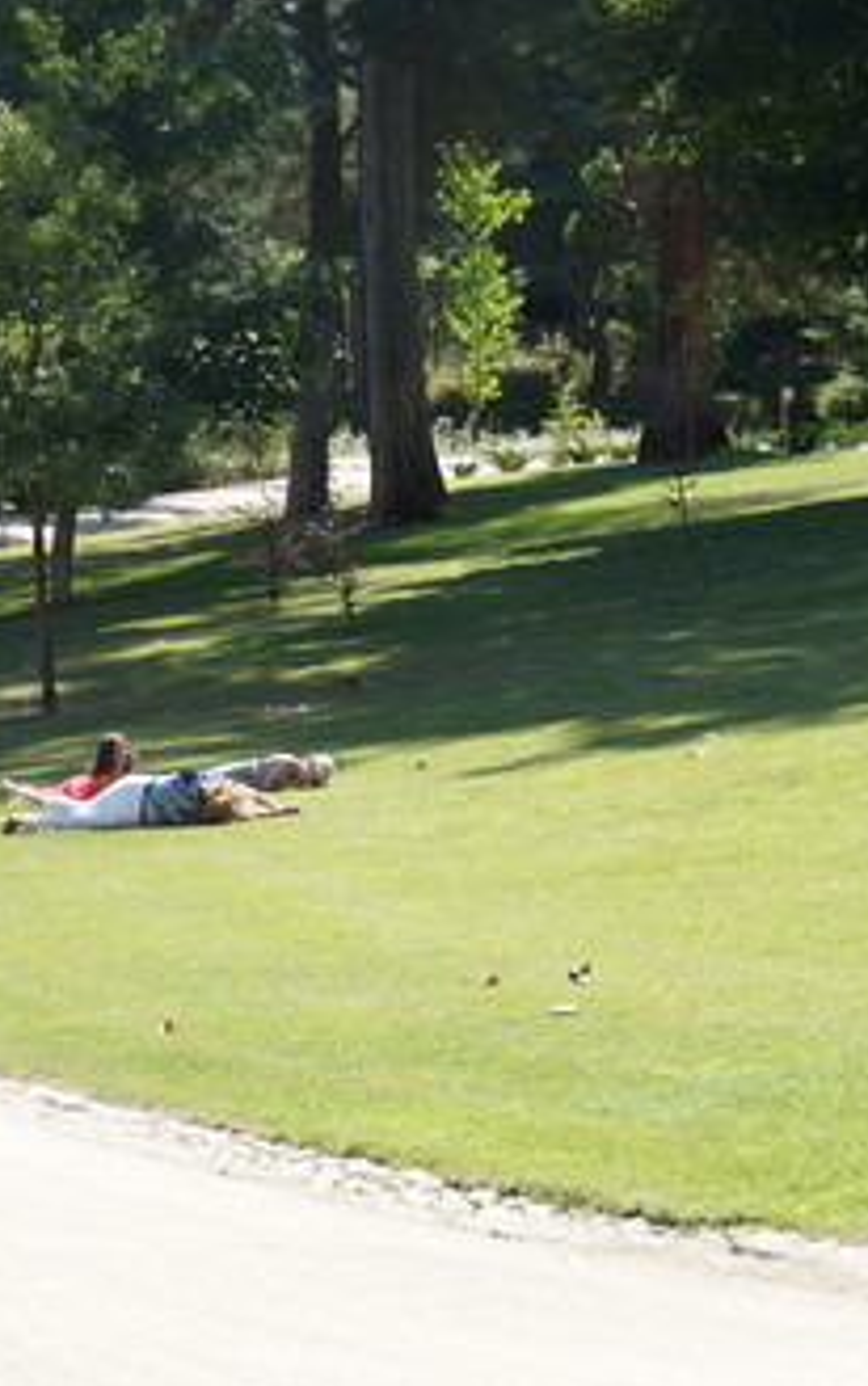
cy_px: 697
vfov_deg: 16.3
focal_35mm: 128
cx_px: 476
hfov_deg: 10.3
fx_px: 4830
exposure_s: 1/250
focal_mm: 55
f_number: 6.3
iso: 125
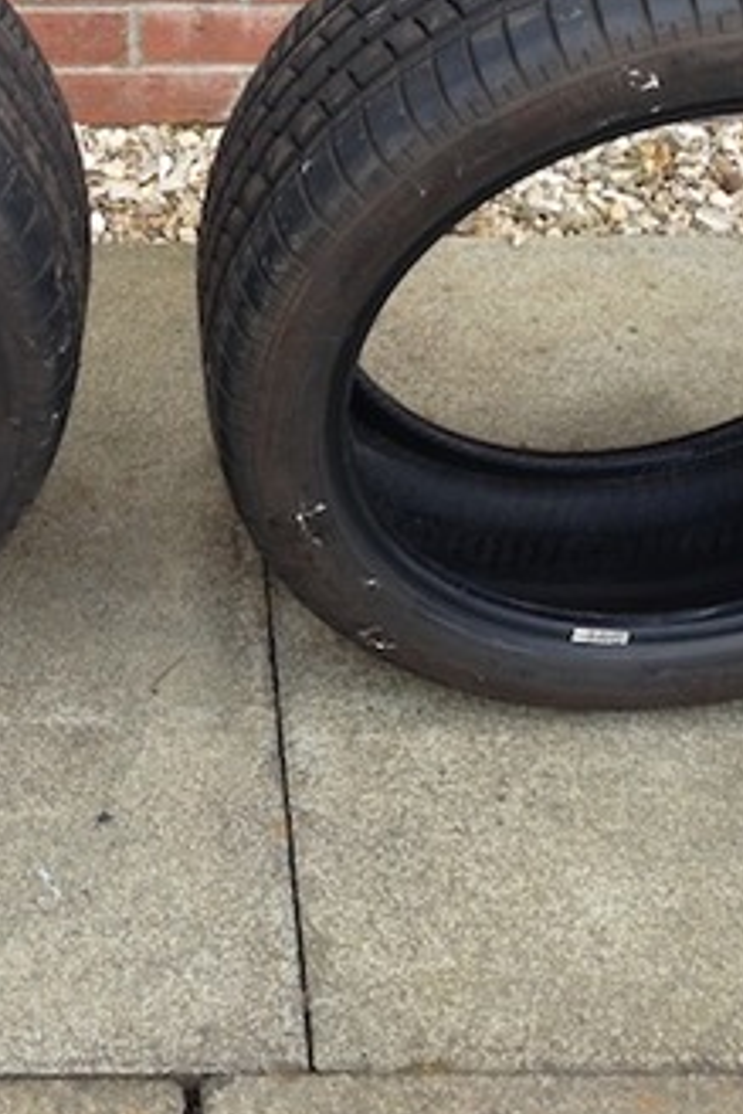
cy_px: 336
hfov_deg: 20.0
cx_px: 95
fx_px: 2072
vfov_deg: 29.8
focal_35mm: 67
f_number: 2.4
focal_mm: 4.12
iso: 50
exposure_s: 1/272
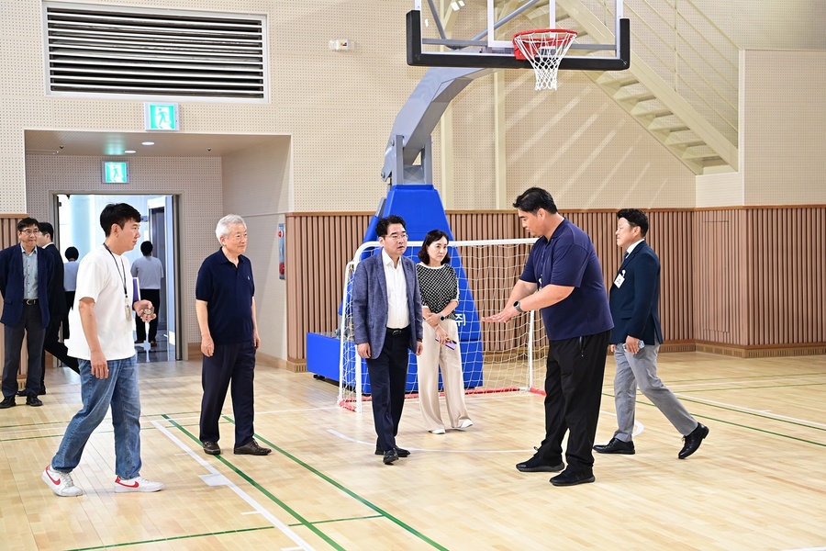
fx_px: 1262
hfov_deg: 36.2
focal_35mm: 55
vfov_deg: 24.6
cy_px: 276
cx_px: 413
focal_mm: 55
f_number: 4
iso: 1000
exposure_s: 1/200
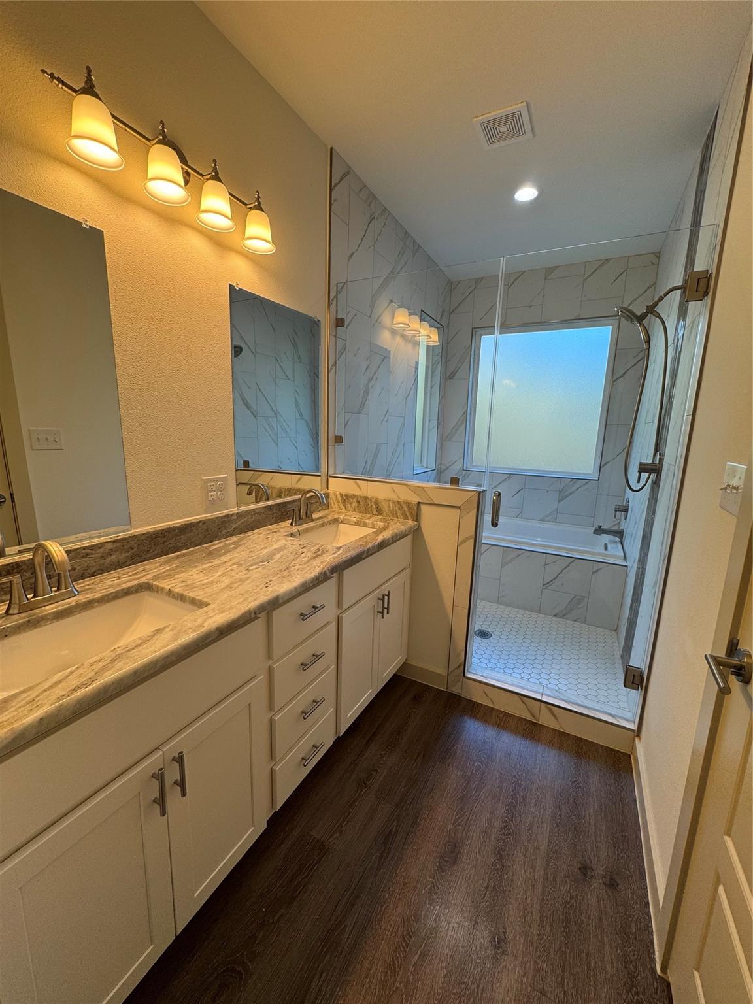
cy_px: 502
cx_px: 376
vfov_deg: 102.1
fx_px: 406
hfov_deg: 85.7
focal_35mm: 14
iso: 80
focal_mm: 2.22
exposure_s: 1/120
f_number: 2.2
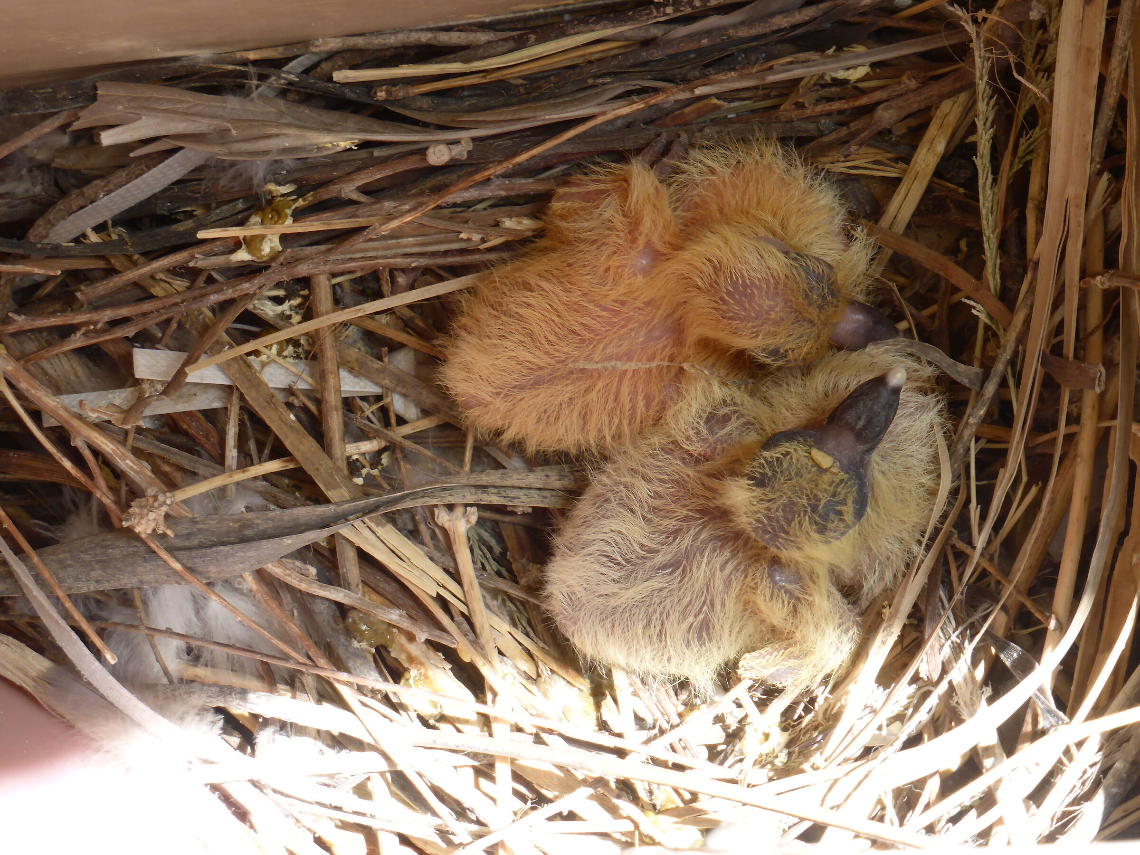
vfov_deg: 12.5
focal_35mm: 119
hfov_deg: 16.6
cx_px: 570
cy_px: 428
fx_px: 3919
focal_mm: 19.4
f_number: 5.3
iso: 100
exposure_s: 1/80
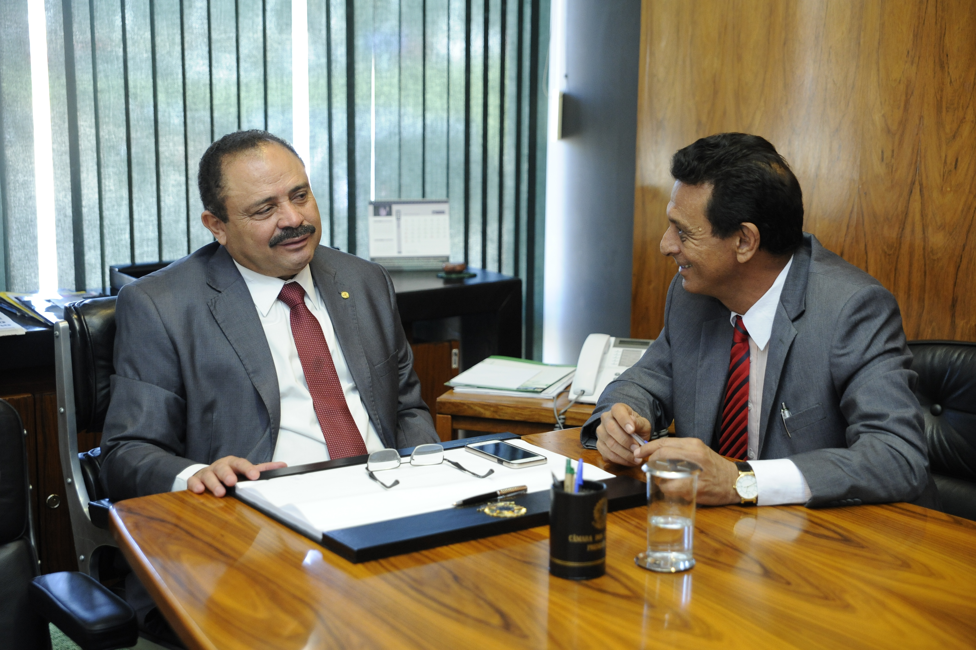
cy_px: 325
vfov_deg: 20.9
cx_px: 488
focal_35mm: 65
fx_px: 1761
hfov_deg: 31.0
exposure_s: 1/160
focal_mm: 65
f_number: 3.5
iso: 2500
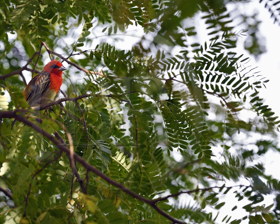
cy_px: 112
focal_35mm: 226
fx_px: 1873
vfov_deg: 6.8
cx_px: 117
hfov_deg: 8.5
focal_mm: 200
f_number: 6.3
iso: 200
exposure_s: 1/160
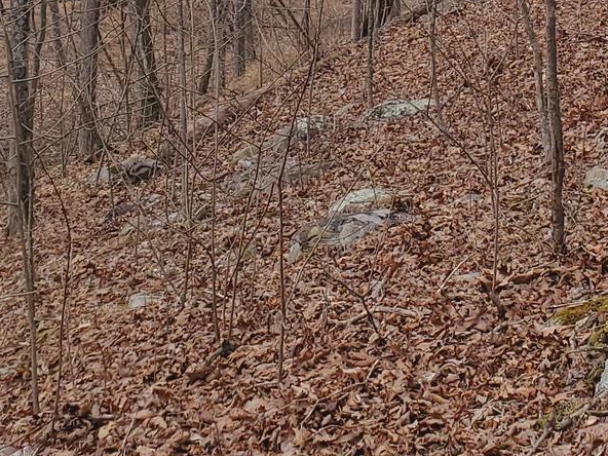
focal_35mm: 90
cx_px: 597
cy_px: -228
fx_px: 1581
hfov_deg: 21.1
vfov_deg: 15.2
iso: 50
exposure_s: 1/568
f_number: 2.4
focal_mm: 4.3
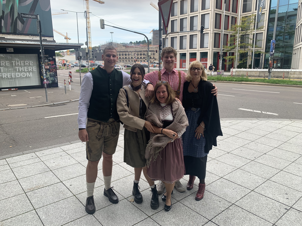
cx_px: 151
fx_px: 227
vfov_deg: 53.1
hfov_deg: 67.3
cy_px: 113
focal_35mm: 26
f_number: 1.8
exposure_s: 1/322
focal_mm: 4.25
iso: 25
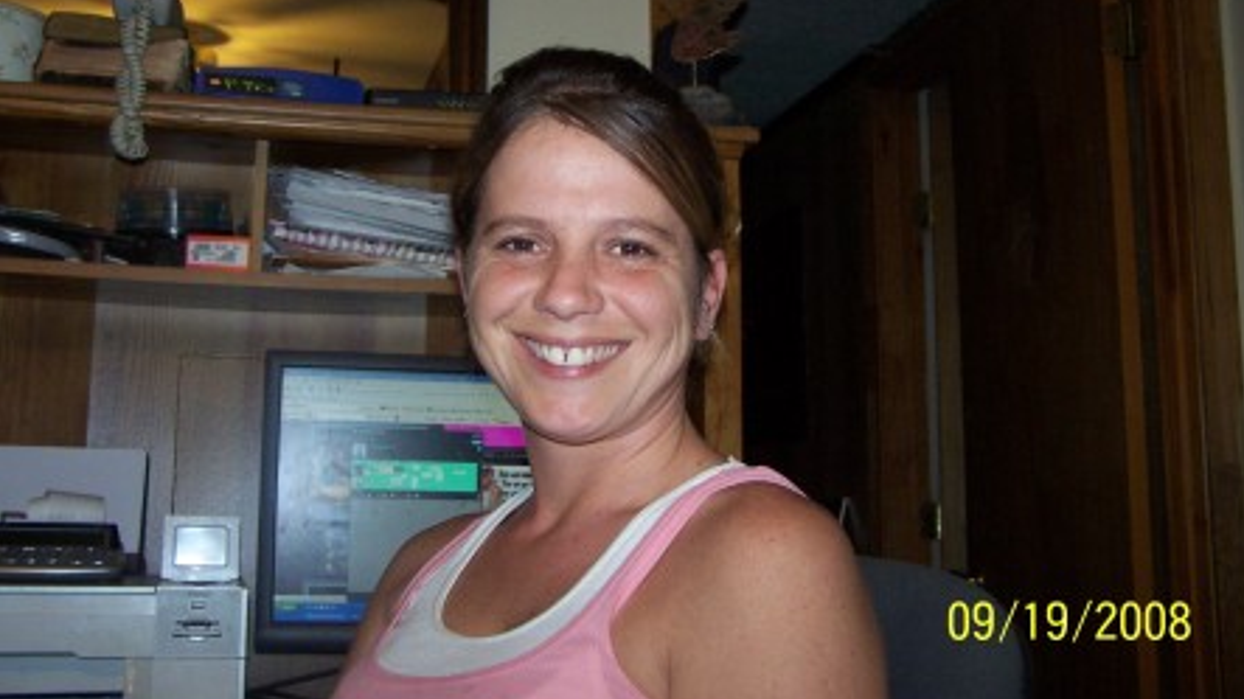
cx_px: 629
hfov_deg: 48.4
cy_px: 274
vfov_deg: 28.3
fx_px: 1385
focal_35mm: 42
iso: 140
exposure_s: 1/60
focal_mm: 6.3
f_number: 2.8
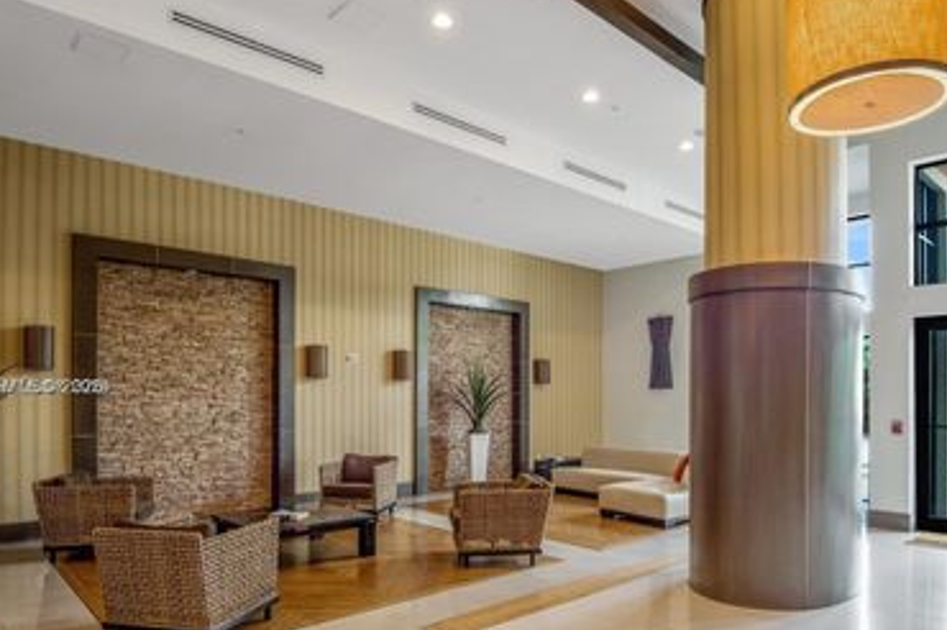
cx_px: 494
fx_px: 604
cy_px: 388
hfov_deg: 76.1
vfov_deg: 54.5
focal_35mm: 23
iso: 100
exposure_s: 1/1.67
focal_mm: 17
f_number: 10
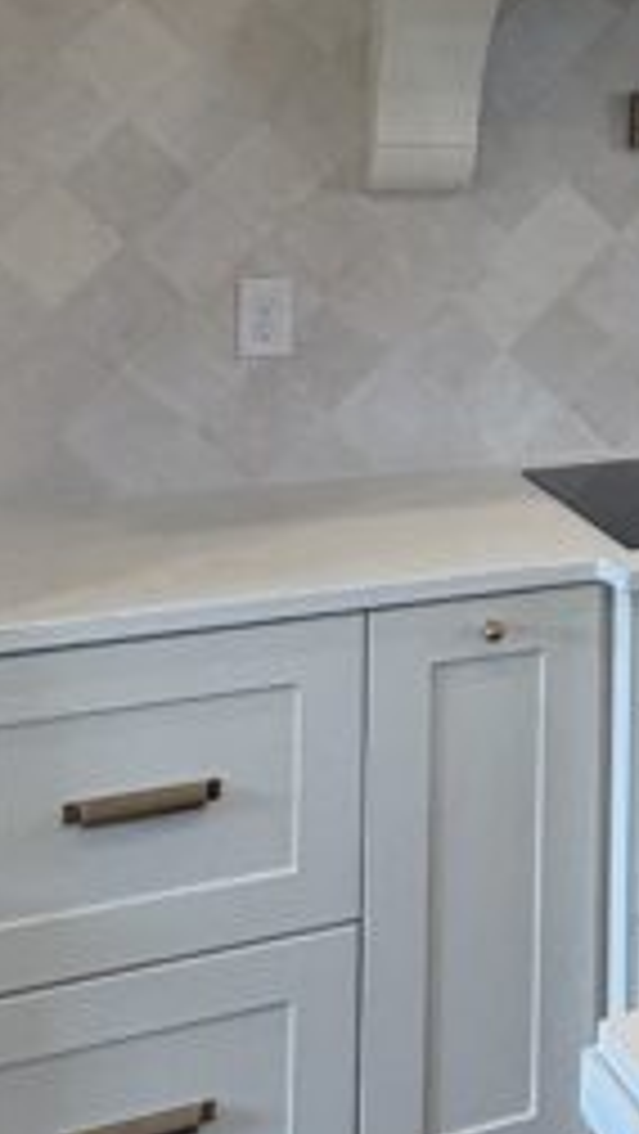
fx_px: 1865
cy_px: 117
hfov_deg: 16.9
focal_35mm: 62
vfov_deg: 32.2
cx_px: 1062
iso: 100
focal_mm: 2.22
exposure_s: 1/120
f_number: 2.2
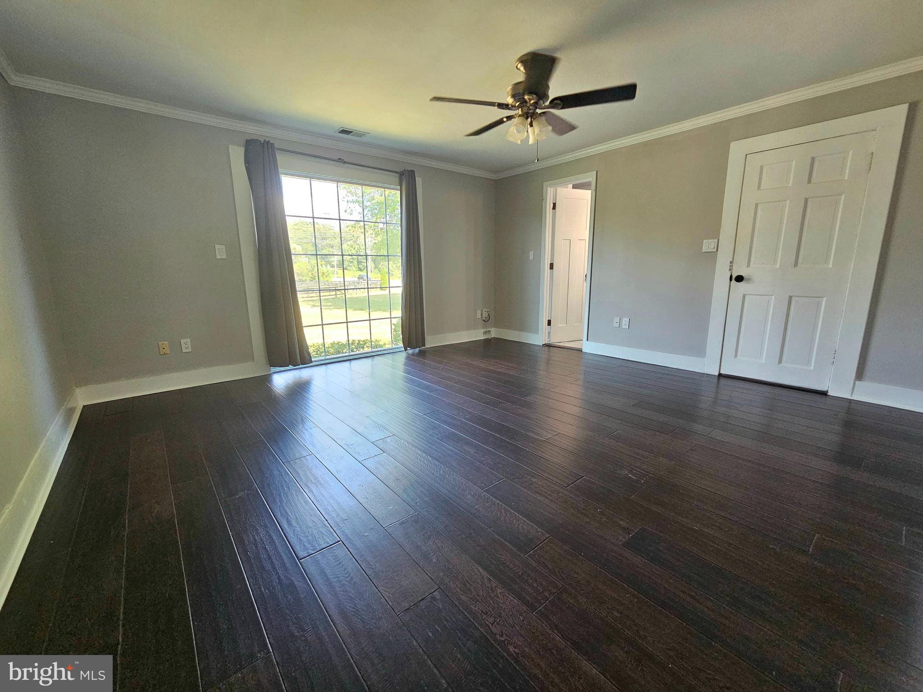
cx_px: 462
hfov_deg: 106.2
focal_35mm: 13
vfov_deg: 89.9
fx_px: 347
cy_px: 346
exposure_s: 1/60.2
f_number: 2.2
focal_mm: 2.2
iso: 160
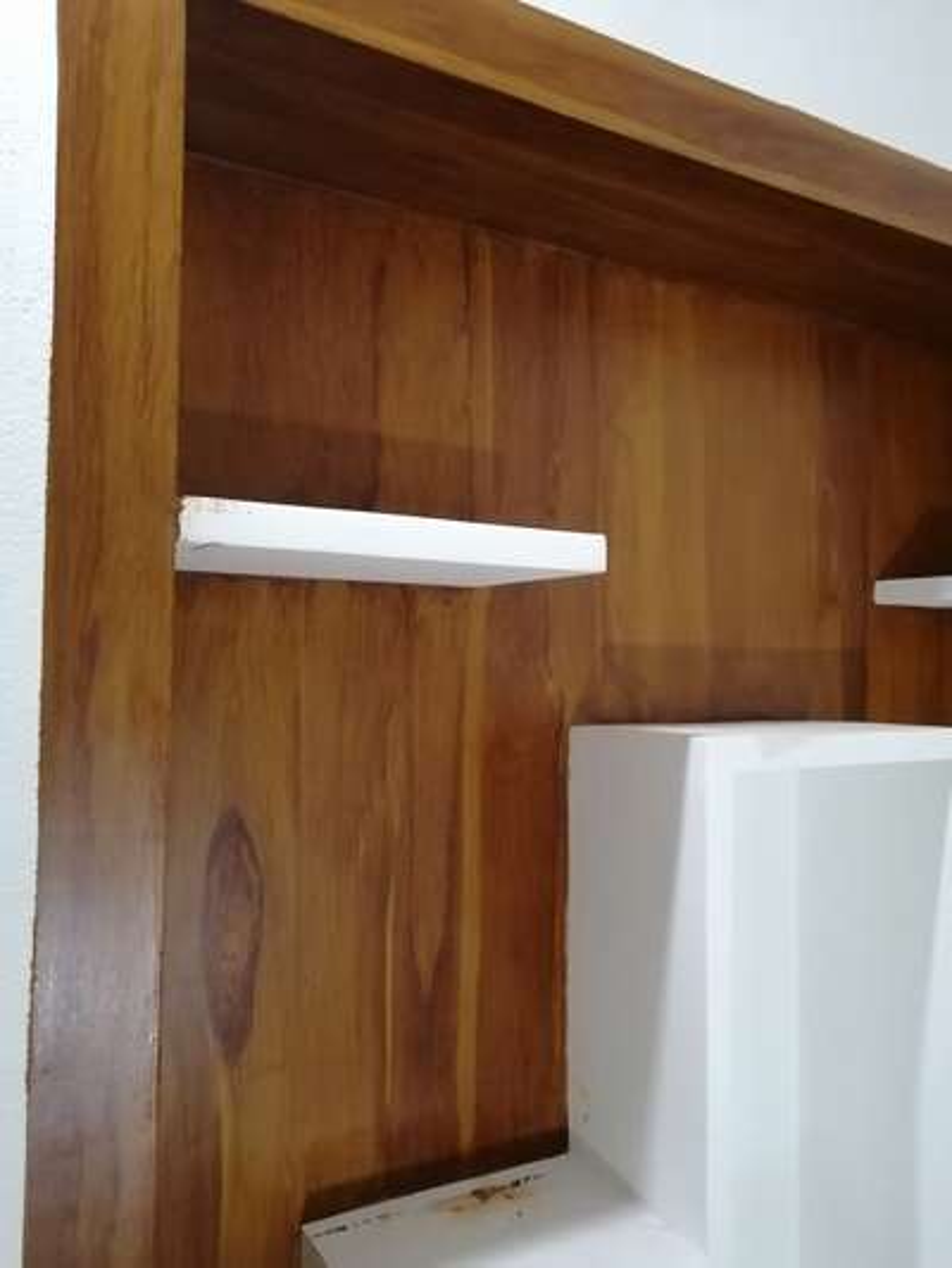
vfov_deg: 67.3
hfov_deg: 53.1
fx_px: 953
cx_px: 476
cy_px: 634
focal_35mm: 26
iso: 640
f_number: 1.8
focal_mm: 3.62
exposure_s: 1/100
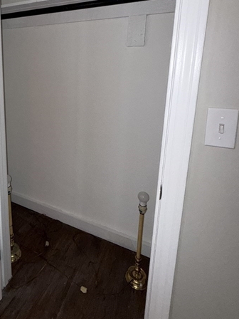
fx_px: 221
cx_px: 44
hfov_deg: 52.7
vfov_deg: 69.4
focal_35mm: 24
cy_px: 104
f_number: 2.2
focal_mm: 2.22
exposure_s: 1/60
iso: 125
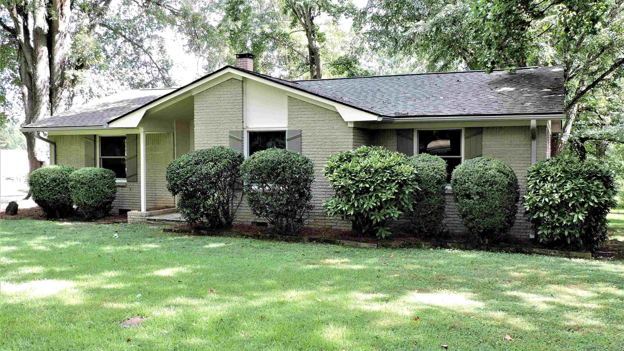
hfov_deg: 55.3
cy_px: 179
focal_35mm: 36
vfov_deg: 32.8
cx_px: 312
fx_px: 596
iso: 100
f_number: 3.2
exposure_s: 1/80
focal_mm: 5.9
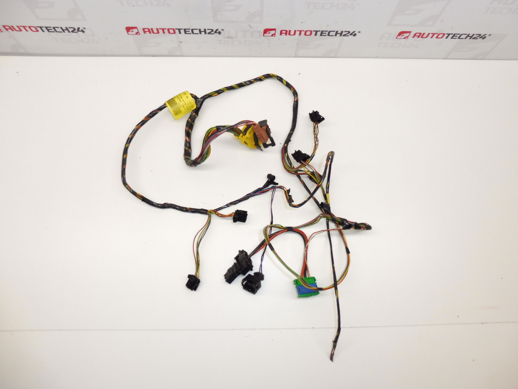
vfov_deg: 54.9
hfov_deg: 69.4
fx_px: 374
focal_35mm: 25
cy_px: 194
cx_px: 259
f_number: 3.5
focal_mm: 4.4
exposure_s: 1/125
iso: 200
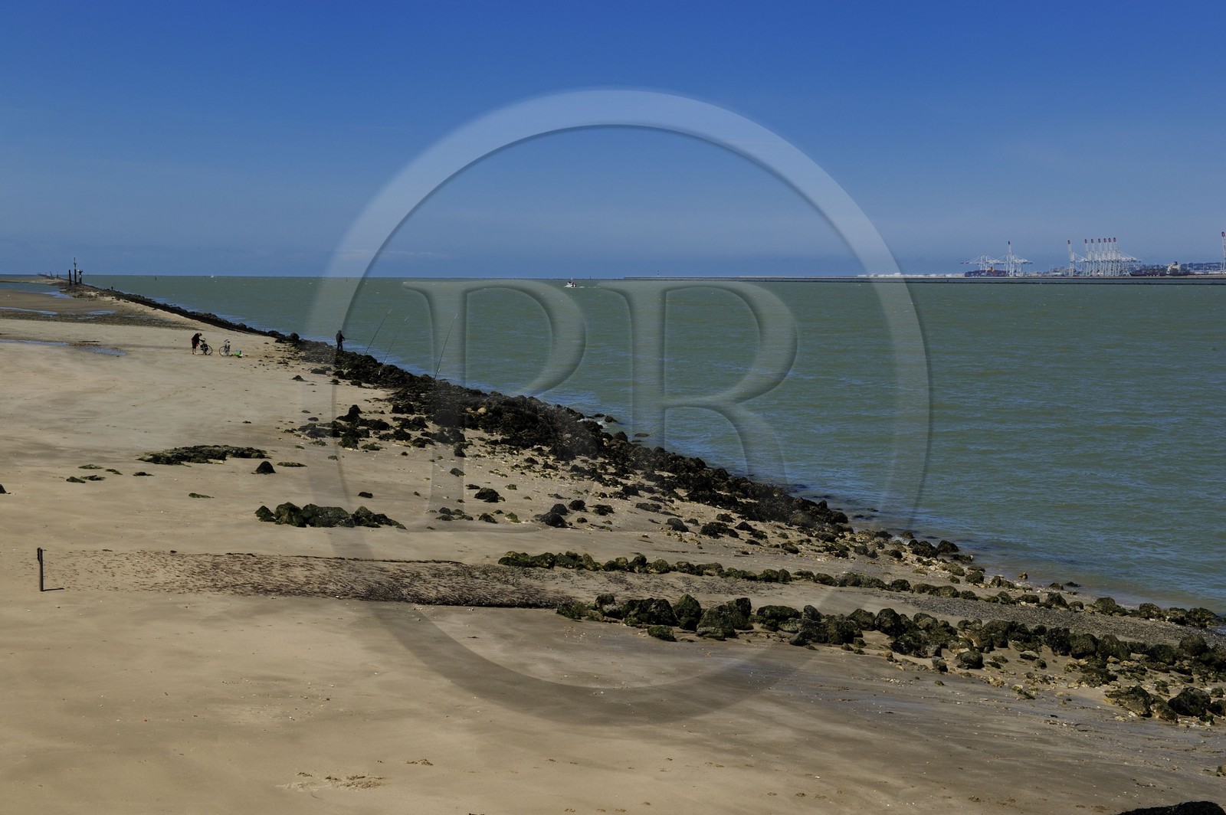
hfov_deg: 41.1
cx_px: 613
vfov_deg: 28.0
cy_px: 408
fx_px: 1633
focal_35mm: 48
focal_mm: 48
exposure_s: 1/200
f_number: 18
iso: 200
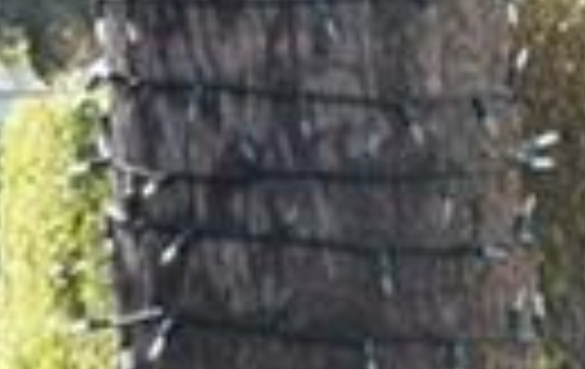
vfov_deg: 2.8
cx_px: 1408
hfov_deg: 4.3
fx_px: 7673
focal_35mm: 480
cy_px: 0
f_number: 8
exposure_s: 1/320
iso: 800
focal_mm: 40
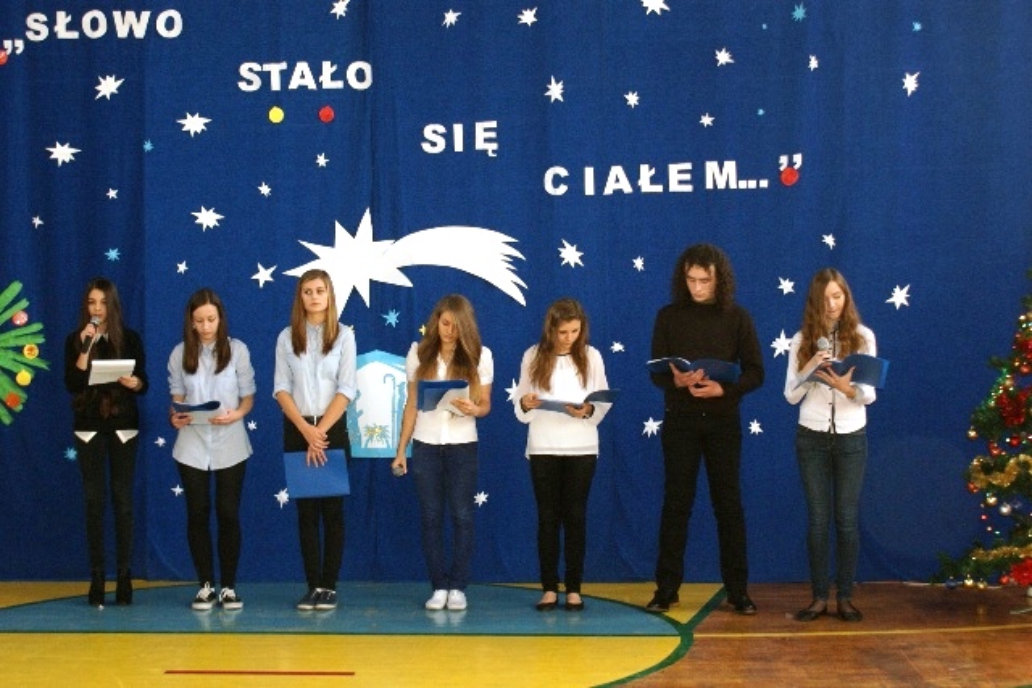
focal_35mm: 60
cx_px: 516
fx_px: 1720
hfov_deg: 33.4
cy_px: 344
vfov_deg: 22.6
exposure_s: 1/60
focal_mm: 40
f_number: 5.6
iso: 400
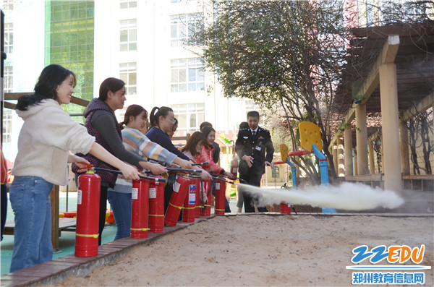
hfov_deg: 53.2
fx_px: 433
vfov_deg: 36.7
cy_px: 144
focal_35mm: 36
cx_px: 217
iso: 100
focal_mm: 24
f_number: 4
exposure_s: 1/250
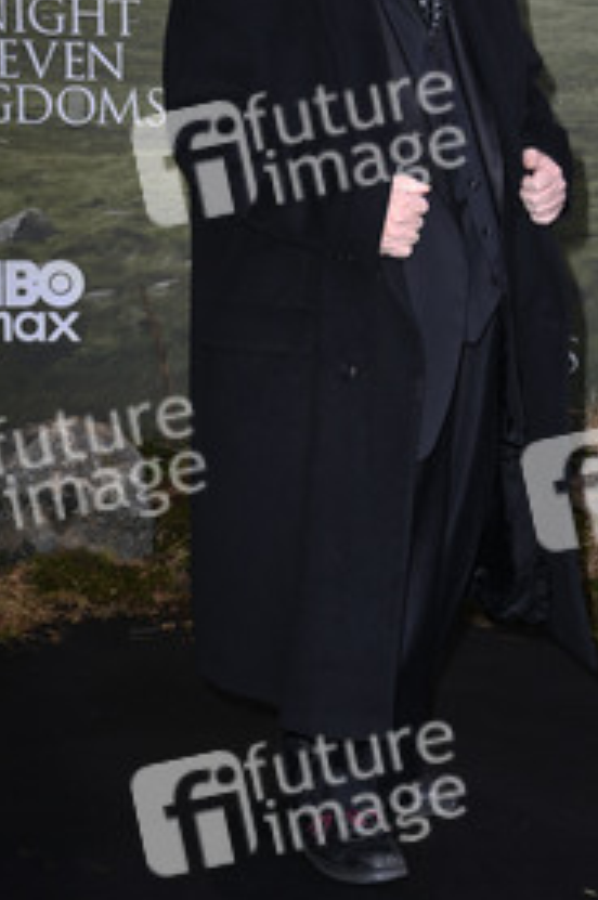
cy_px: 312
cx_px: 393
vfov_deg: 21.6
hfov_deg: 14.5
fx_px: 2348
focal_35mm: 94
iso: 640
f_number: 5.6
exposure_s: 1/250
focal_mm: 65
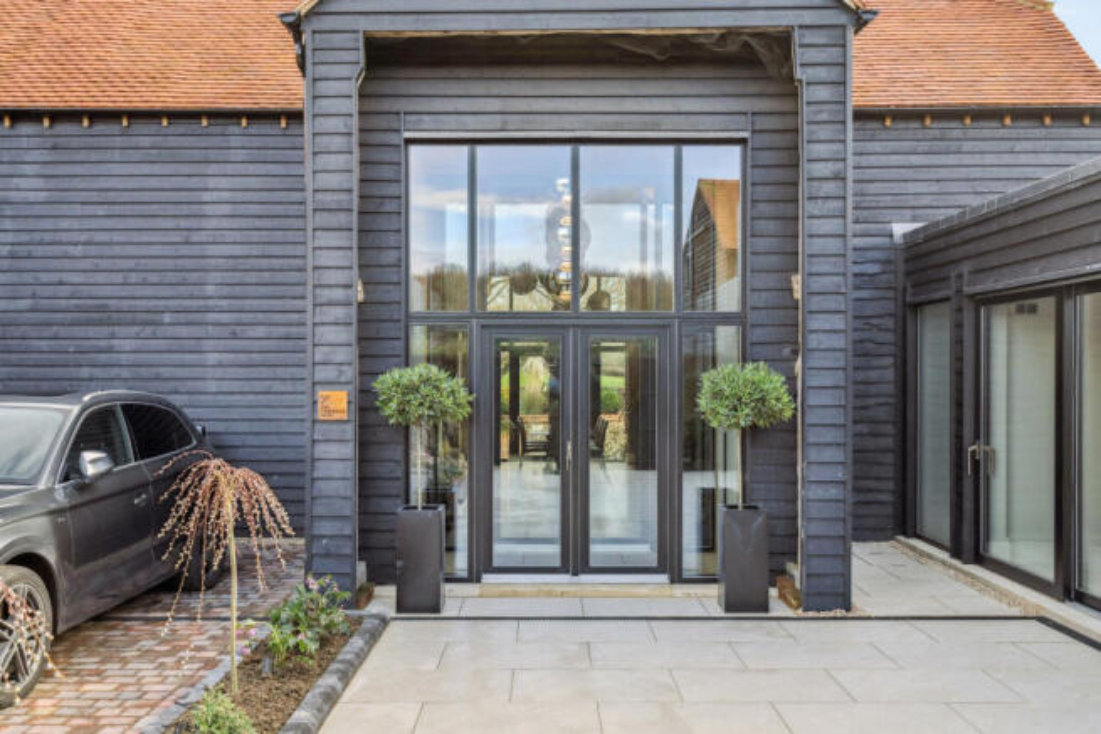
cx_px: 550
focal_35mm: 32
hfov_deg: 58.7
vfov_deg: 41.1
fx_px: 979
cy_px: 367
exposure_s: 1/320
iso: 640
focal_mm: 32
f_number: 9
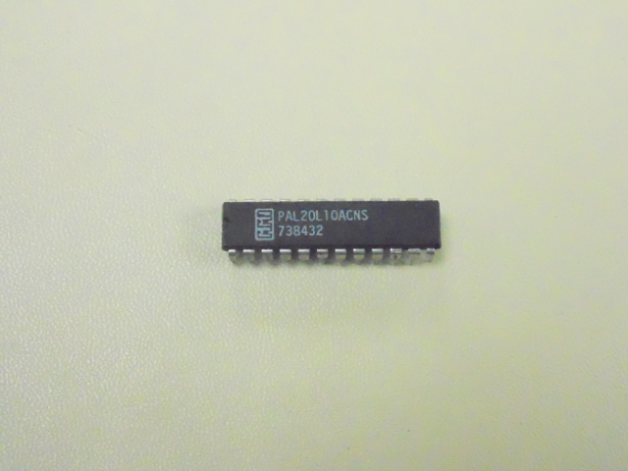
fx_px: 1179
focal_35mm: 65
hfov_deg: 29.8
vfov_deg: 22.6
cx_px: 314
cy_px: 236
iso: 3200
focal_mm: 11.7
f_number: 4.1
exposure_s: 1/400
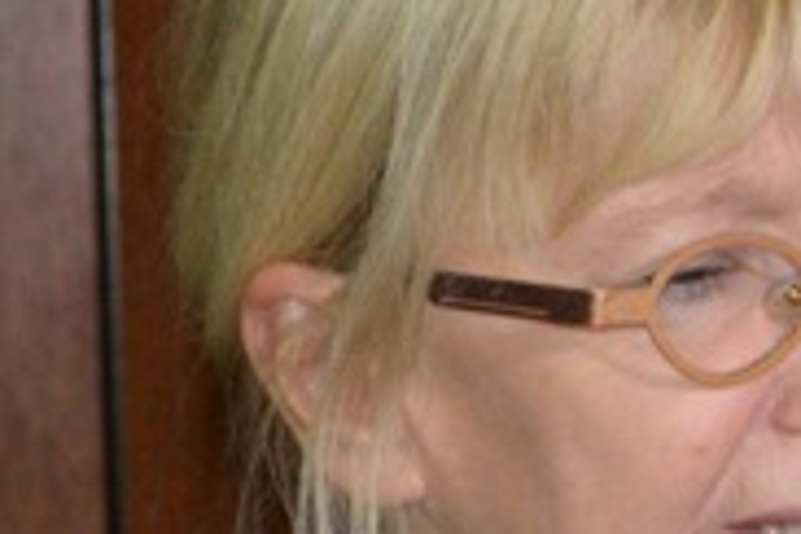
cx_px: 1309
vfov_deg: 4.8
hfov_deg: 7.0
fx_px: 6402
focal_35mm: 288
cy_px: 471
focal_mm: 55
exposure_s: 1/60
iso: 3200
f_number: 5.6
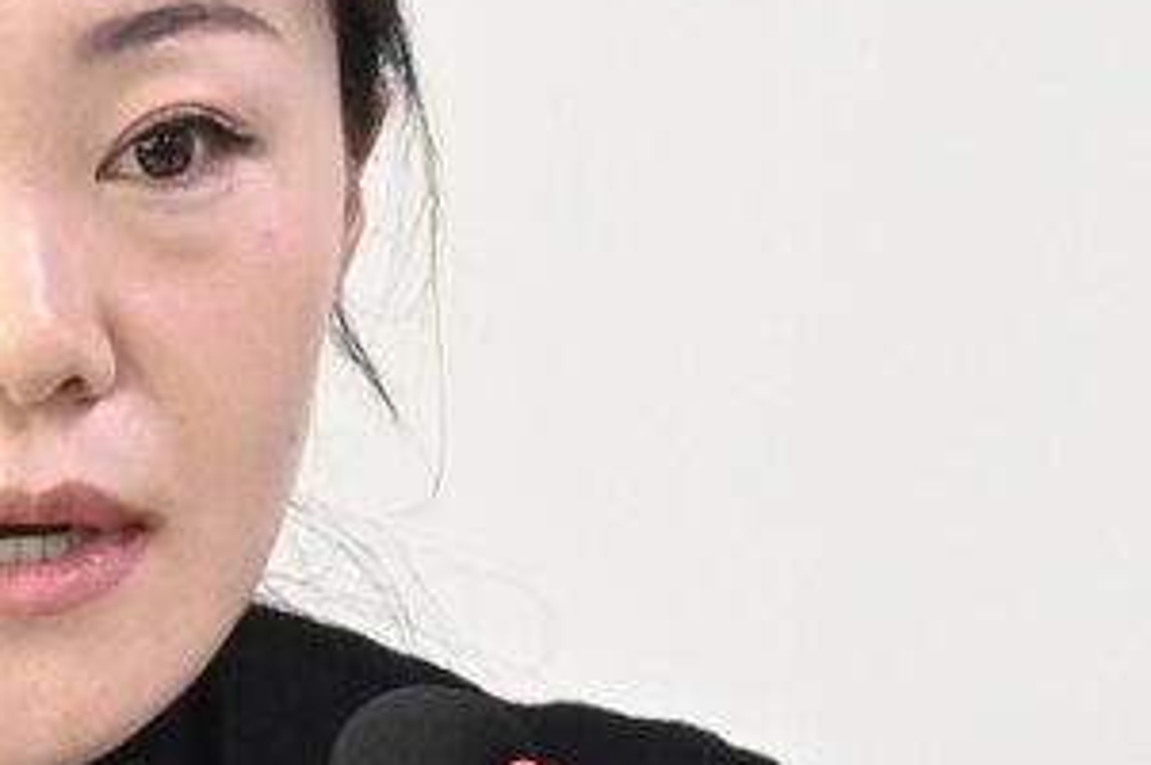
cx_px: 409
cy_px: 874
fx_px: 35674
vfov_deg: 1.2
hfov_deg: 1.8
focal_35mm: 1117
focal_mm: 160
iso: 3200
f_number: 7.1
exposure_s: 1/200
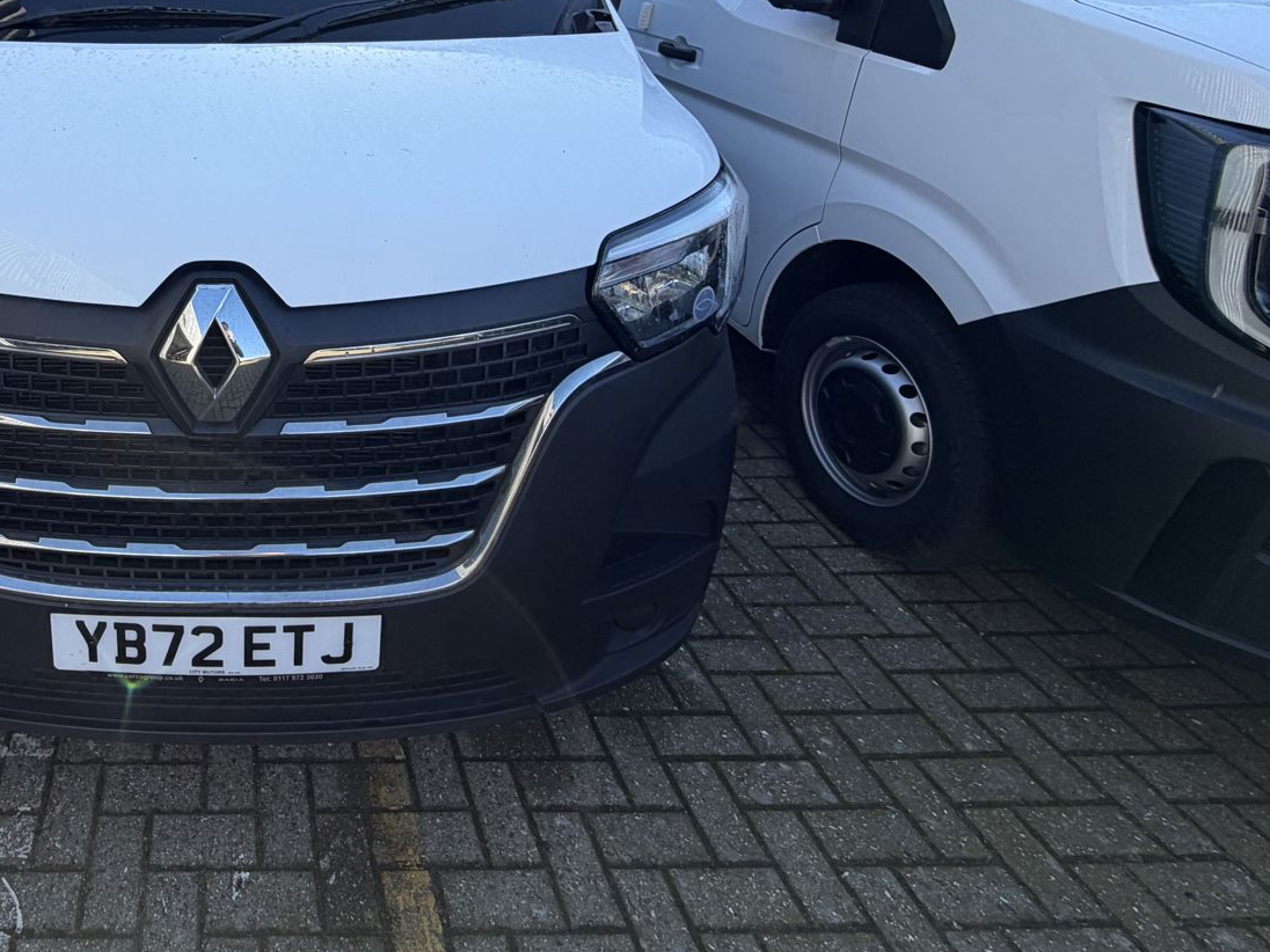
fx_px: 844
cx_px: 232
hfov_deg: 66.3
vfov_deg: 54.8
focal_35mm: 23
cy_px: 191
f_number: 2.2
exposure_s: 1/502
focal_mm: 2.22
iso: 50
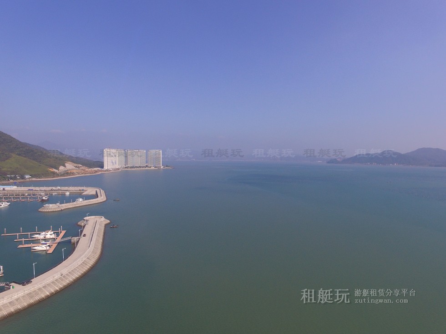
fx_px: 258
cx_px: 223
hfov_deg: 81.7
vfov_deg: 66.0
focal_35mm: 20
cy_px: 167
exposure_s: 1/2016
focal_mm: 3.61
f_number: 2.8
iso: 100
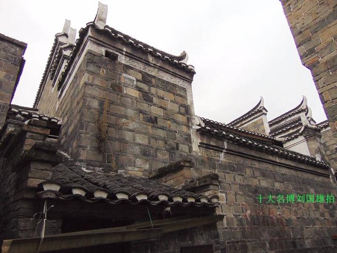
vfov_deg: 54.9
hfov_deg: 69.4
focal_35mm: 25
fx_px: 244
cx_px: 168
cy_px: 126
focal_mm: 4.5
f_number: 3
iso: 100
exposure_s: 1/30
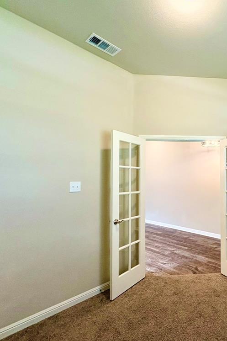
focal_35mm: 20
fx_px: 189
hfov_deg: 57.2
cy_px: 174
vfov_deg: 84.0
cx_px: 183
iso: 320
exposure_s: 1/120
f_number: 2.2
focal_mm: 2.22
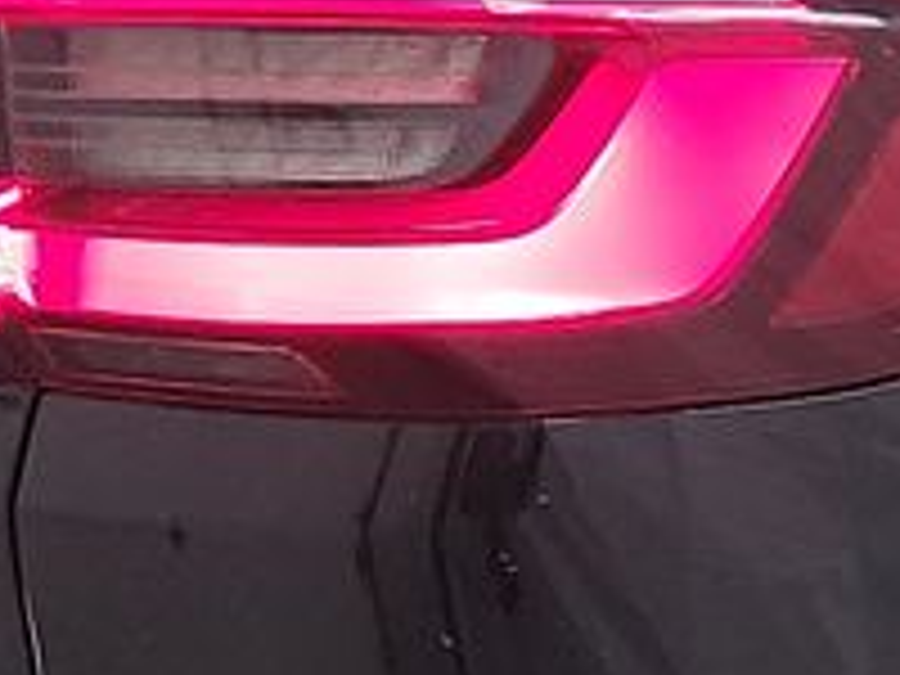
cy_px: 729
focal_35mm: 192
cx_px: 1706
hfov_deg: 9.7
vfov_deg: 7.7
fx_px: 4992
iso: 164
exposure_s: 1/59
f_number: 1.8
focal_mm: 6.7
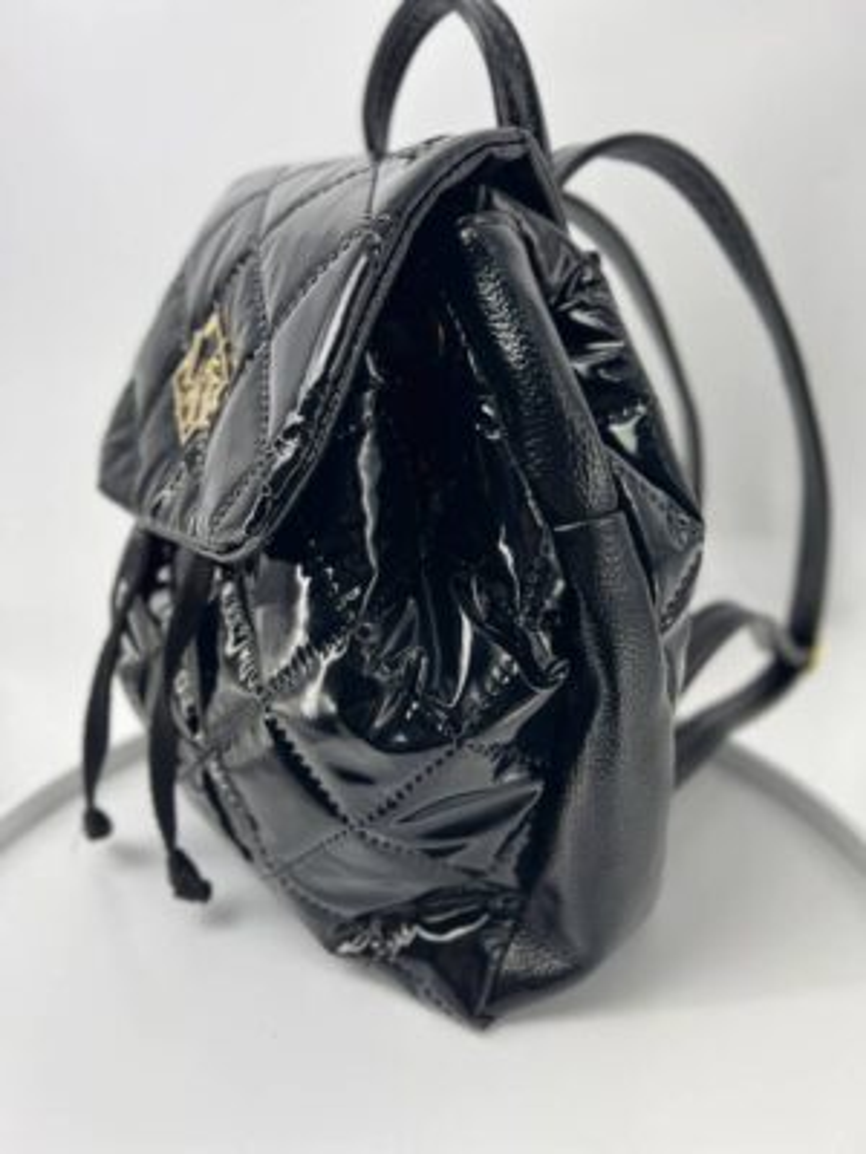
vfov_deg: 67.3
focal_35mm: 26
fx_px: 867
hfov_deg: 53.1
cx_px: 433
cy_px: 577
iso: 40
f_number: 1.5
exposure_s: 1/260
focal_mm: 5.7
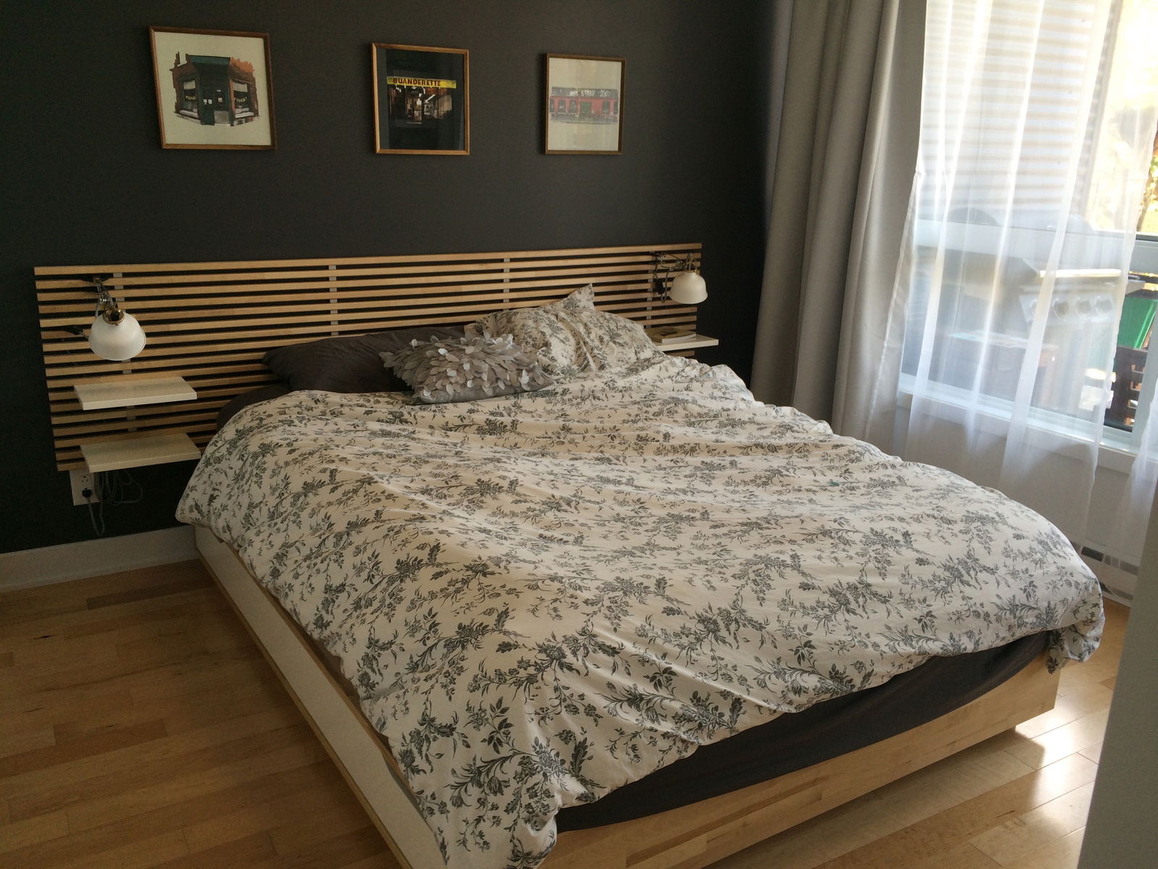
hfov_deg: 61.7
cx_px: 579
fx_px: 970
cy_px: 434
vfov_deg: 48.2
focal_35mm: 29
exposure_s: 1/60
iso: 40
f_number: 2.2
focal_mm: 4.15
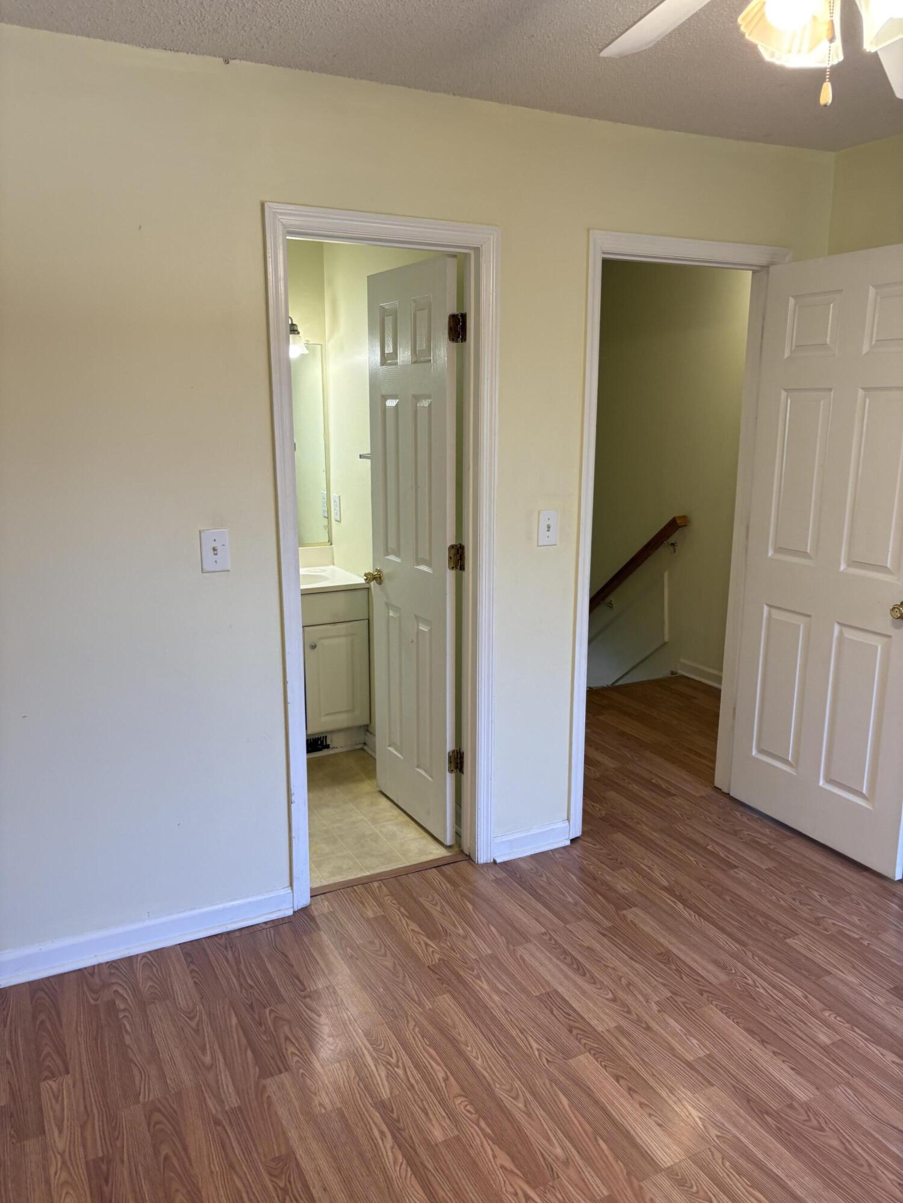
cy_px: 602
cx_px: 452
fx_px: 904
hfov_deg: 53.1
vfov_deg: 67.3
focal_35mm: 26
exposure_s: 1/120
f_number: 1.6
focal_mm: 5.96
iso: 125
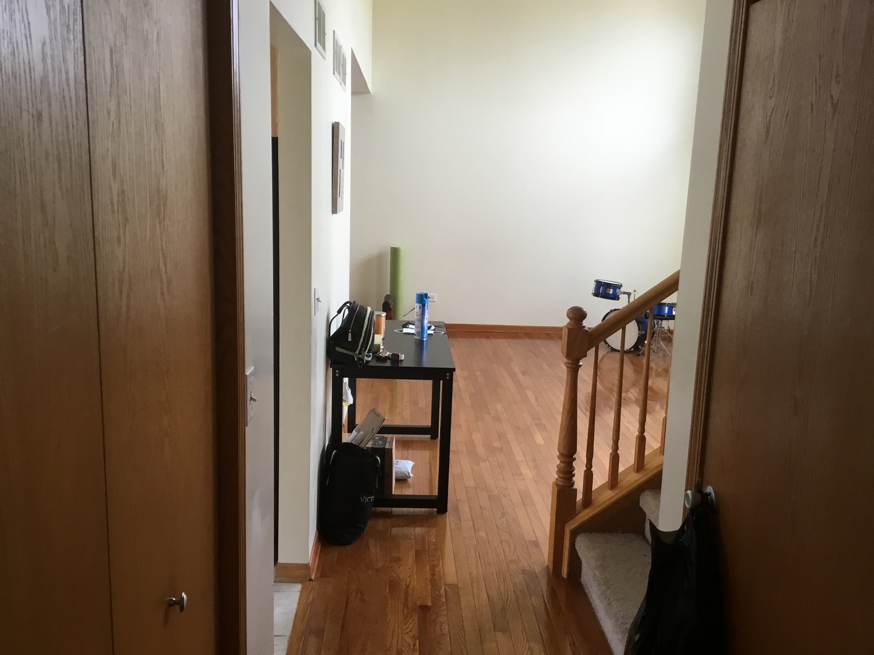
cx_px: 437
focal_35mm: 31
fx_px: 783
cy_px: 328
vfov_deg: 45.4
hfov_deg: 58.4
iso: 32
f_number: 2.4
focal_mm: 3.3
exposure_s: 1/40
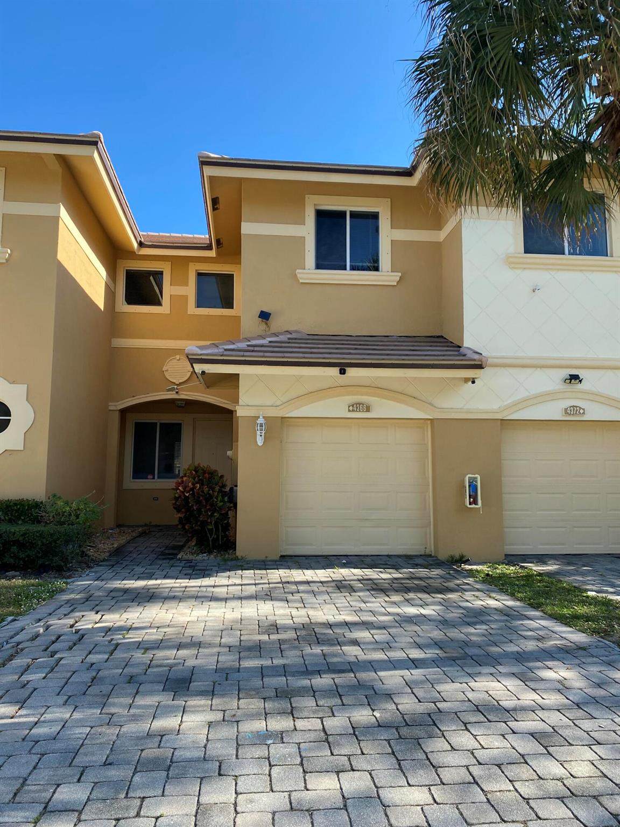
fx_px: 621
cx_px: 310
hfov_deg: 53.1
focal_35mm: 26
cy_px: 414
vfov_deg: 67.3
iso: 32
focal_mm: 4.25
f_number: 1.8
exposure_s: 1/927
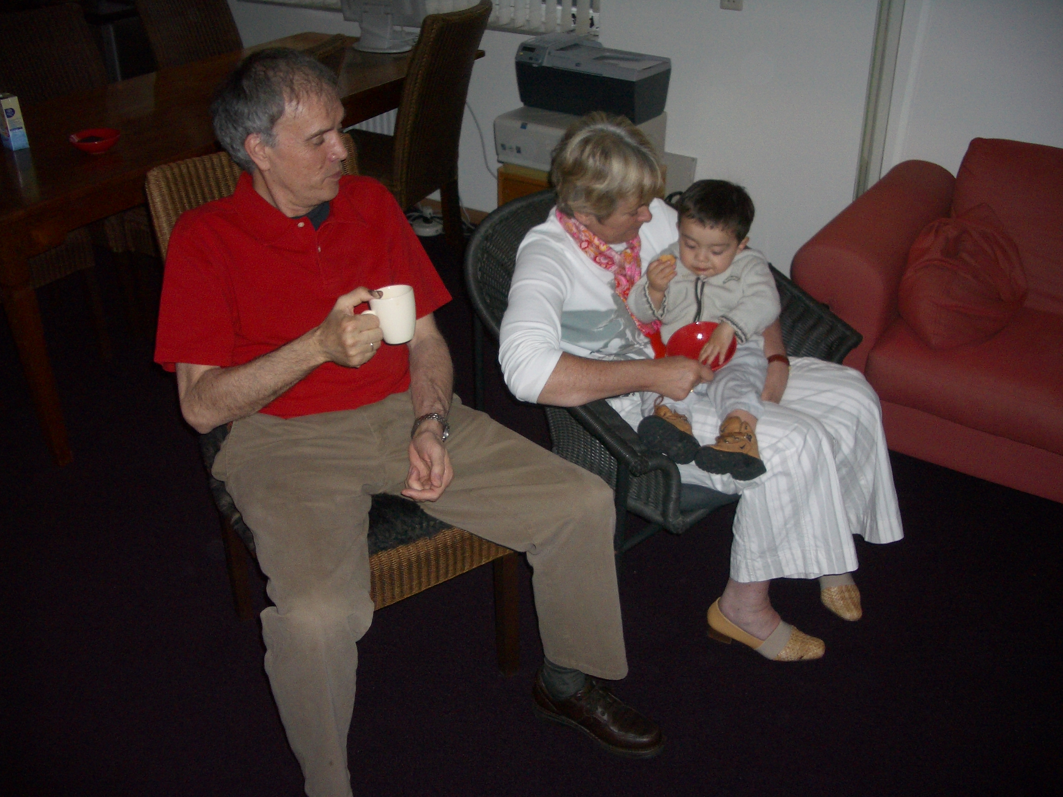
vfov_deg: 40.7
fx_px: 1075
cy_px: 398
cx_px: 532
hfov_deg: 52.6
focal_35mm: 35
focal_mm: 5.8
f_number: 2.6
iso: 100
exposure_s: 1/60
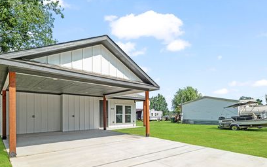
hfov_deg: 85.0
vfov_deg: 58.8
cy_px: 106
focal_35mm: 20
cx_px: 139
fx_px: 146
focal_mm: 16
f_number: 9
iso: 500
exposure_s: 1/400
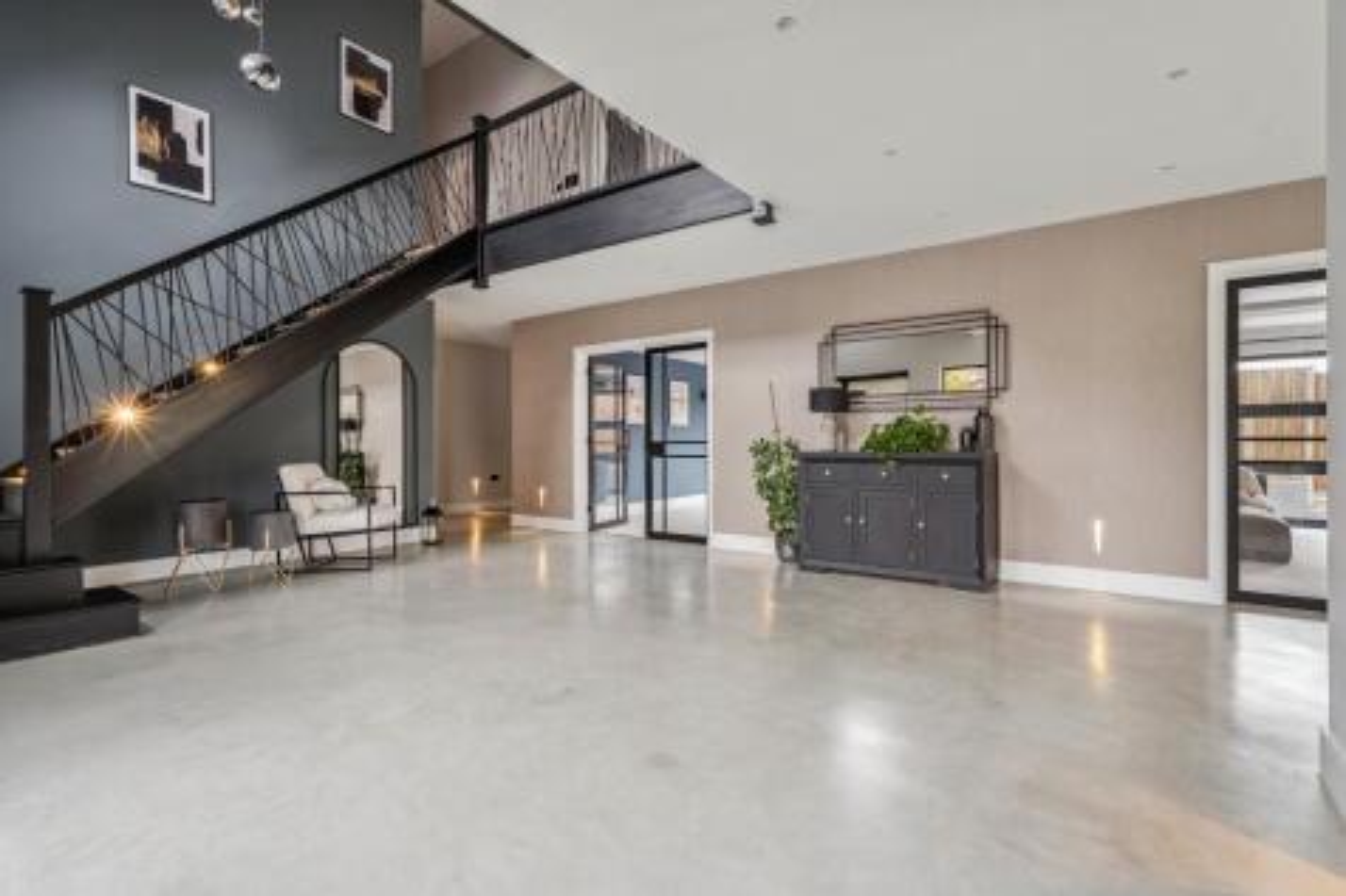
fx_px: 598
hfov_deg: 96.8
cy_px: 448
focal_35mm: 16
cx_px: 673
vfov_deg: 73.7
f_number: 5.6
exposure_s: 1/13
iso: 320
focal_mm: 16
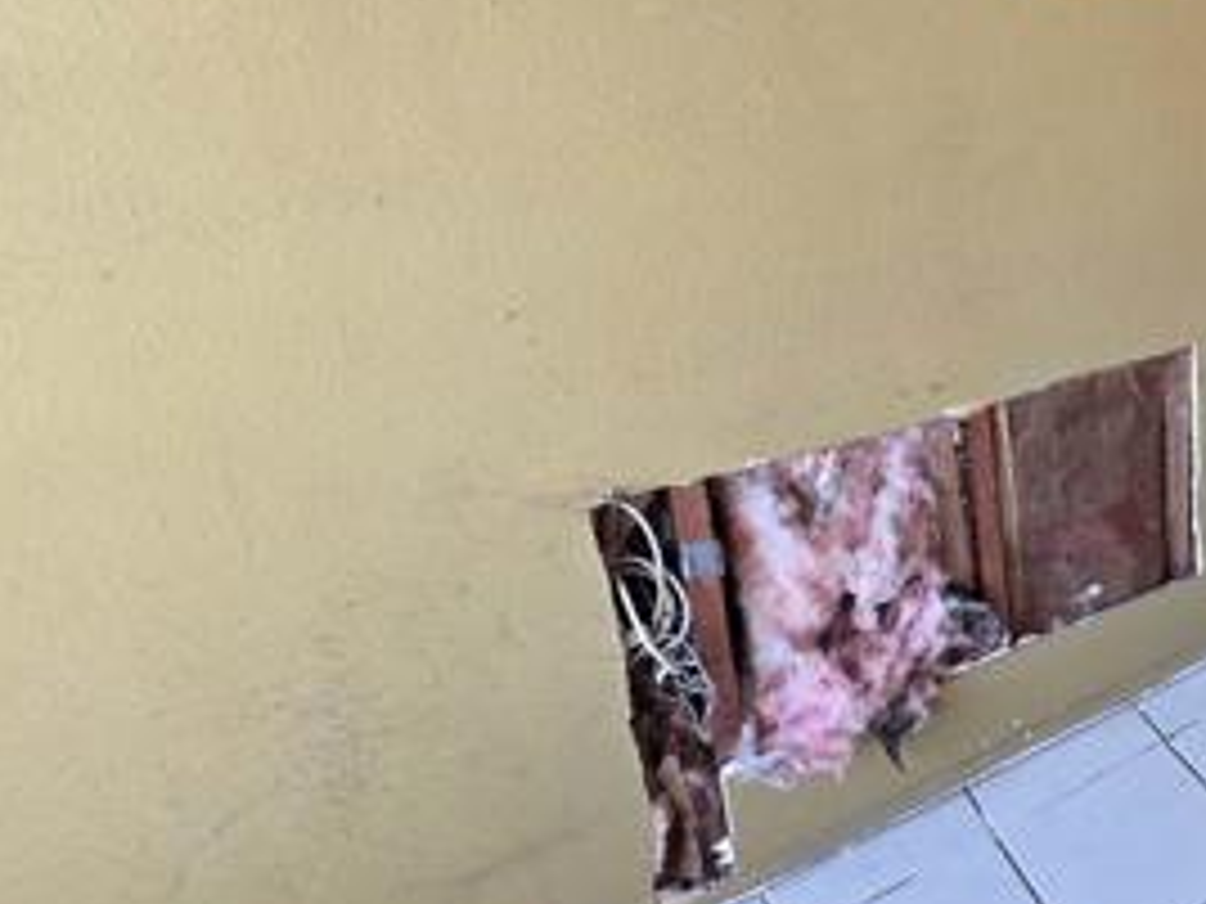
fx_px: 1080
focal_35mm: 31
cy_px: 180
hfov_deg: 44.7
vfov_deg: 43.3
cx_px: 1318
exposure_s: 1/120
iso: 200
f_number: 1.9
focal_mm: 2.2
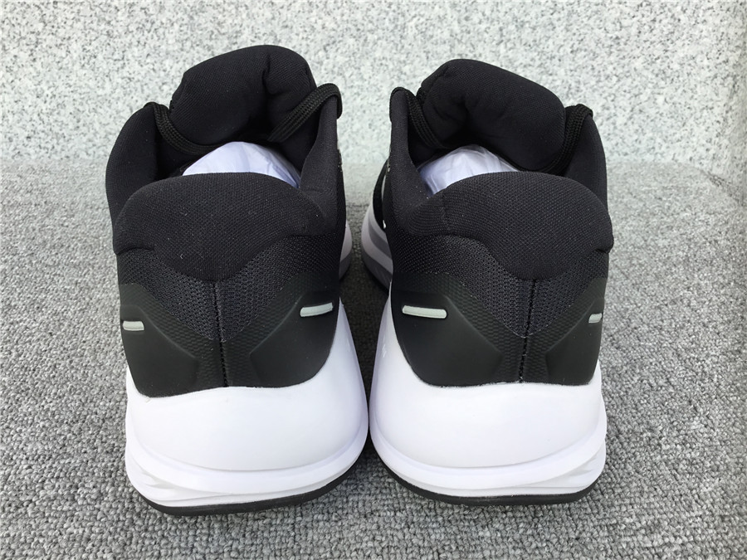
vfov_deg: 45.4
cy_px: 280
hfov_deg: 58.4
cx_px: 374
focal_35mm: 31
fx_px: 669
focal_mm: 3.3
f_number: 2.4
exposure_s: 1/132
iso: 25
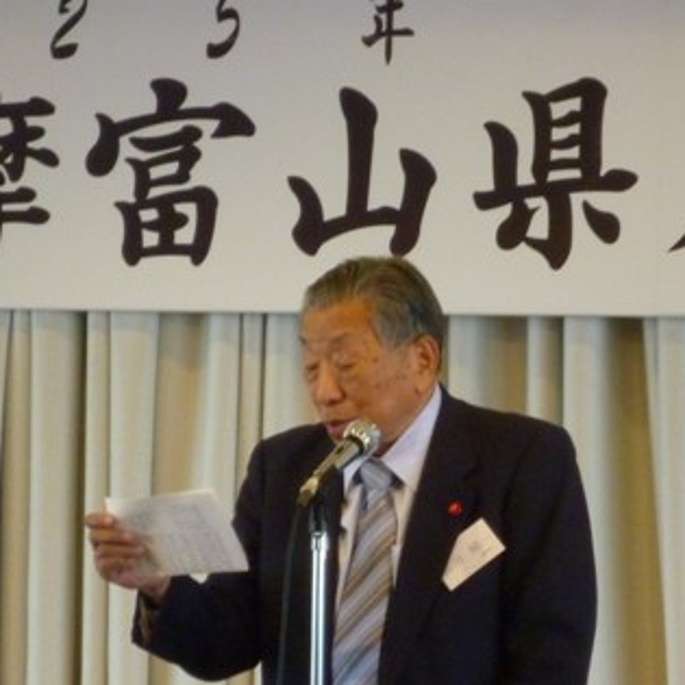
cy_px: 333
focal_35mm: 157
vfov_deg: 11.1
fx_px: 3515
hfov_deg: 11.1
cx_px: 396
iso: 400
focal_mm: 22
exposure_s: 1/40
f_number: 5.9
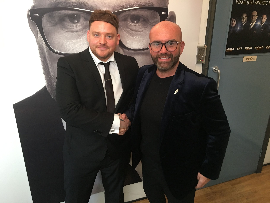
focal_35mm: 29
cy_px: 102
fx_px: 226
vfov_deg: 48.2
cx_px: 135
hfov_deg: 61.7
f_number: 2.2
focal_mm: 4.15
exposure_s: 1/17
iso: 100
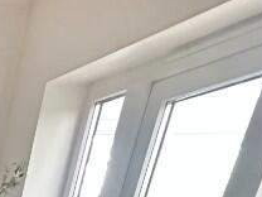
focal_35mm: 69
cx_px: -316
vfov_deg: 14.1
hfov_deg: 16.7
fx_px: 522
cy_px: 481
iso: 320
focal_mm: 2.22
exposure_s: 1/50
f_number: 2.2
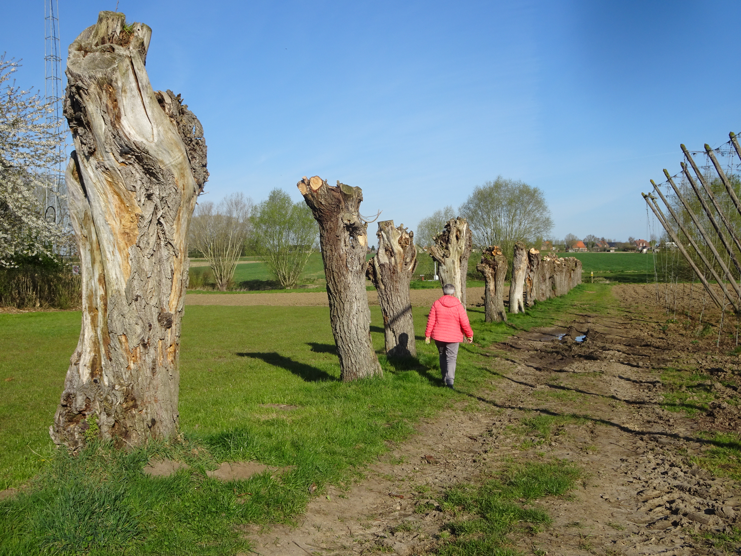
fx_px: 728
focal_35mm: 34
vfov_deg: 41.8
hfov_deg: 54.0
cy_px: 278
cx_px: 370
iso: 80
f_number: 4
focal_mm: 5.79
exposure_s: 1/800
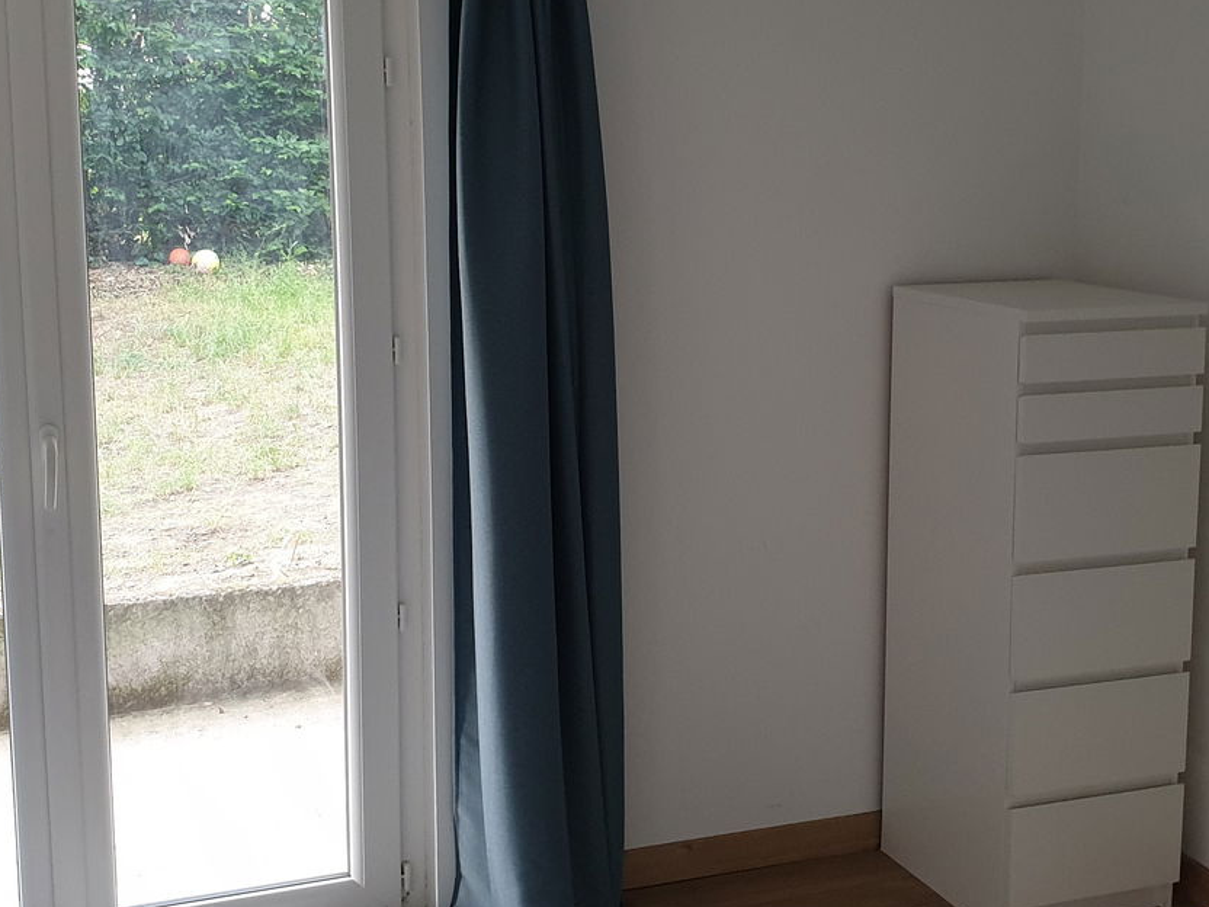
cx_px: 609
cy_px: 366
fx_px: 1746
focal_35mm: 50
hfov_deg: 38.2
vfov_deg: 29.0
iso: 250
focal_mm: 4.3
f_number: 2.4
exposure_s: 1/60
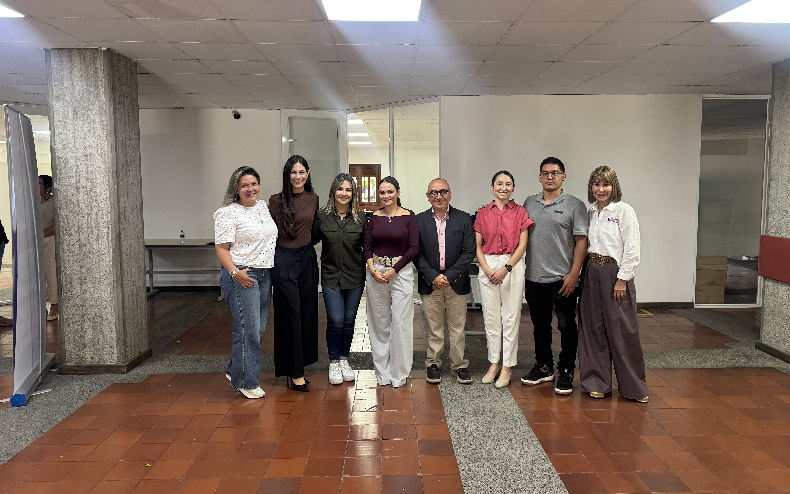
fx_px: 560
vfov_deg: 47.5
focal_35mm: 26
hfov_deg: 70.4
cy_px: 227
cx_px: 402
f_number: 1.78
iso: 250
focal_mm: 6.76
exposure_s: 1/60
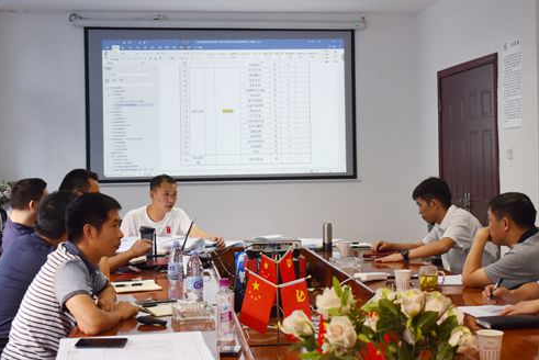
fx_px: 865
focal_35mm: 58
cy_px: 160
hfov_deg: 34.6
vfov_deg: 23.5
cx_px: 310
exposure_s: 1/60
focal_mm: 27
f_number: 4
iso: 720
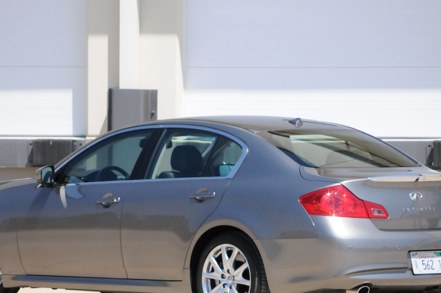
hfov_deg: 7.8
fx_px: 3255
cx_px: 215
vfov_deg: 5.2
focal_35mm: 266
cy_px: 205
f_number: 5.6
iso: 2000
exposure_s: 1/8000
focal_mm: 122
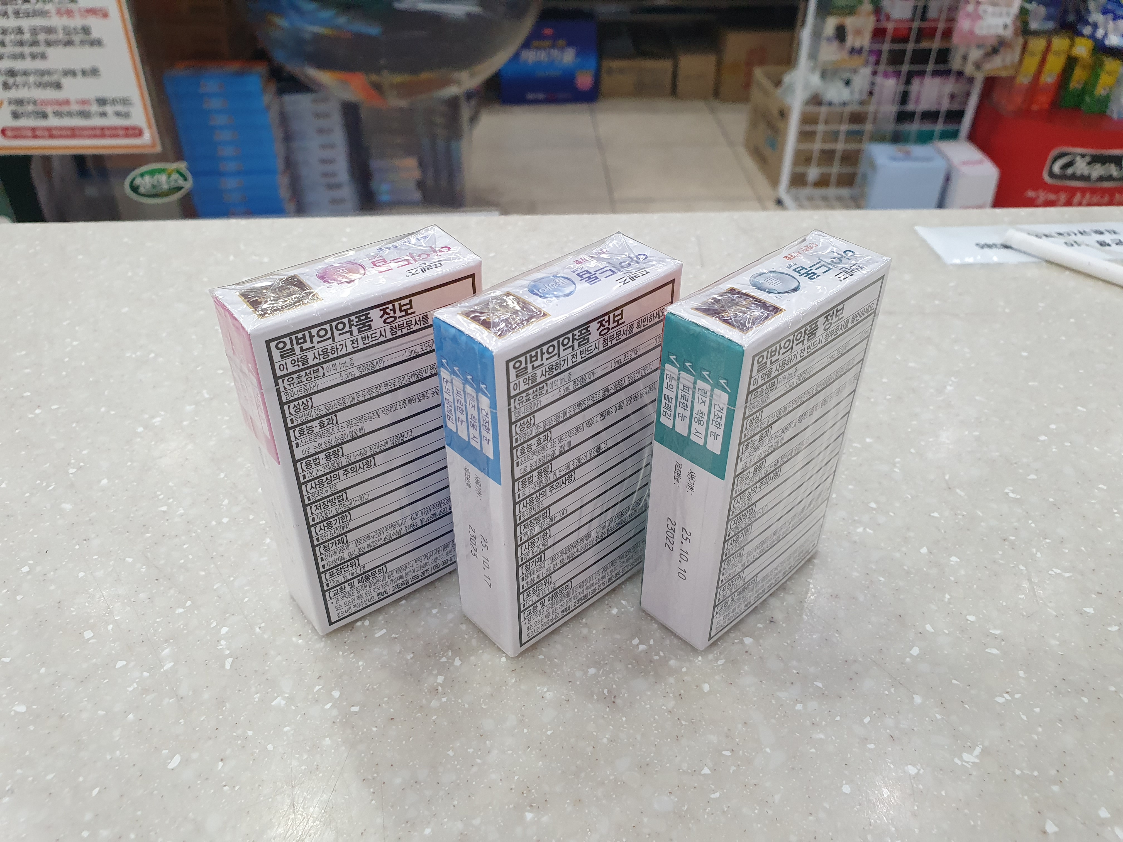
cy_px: 421
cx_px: 562
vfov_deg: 53.1
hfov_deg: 67.3
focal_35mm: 26
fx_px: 843
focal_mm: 4.32
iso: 250
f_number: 2.4
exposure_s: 1/120
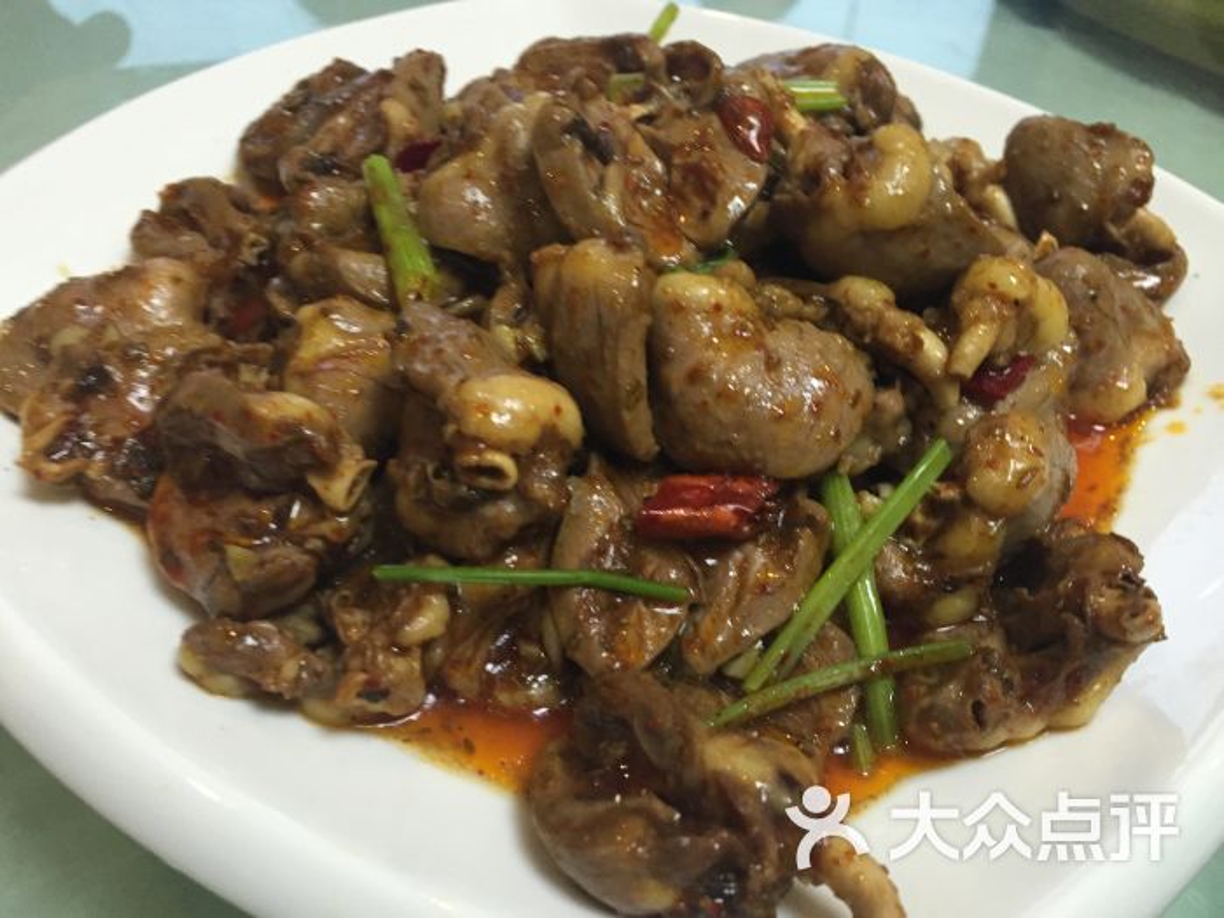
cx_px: 612
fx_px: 1025
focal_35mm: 29
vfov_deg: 48.2
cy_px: 459
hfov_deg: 61.7
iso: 250
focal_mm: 4.15
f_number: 2.2
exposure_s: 1/33
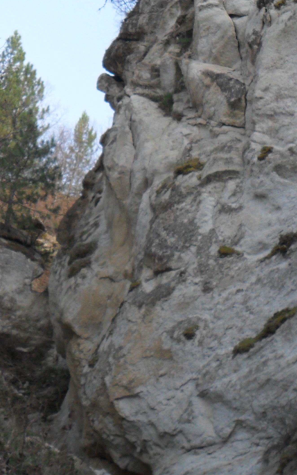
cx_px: 108
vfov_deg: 27.7
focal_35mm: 74
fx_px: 958
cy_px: 154
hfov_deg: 17.6
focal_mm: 6.6
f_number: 4
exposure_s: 1/125
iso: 100
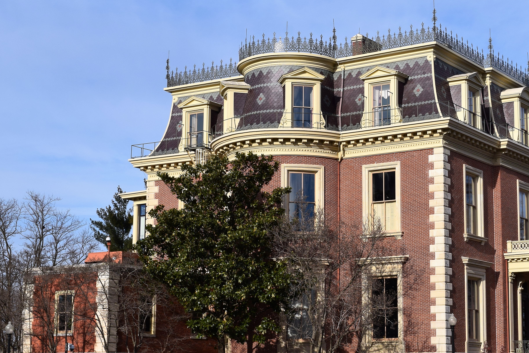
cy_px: 196
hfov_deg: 26.2
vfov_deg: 17.7
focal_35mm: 77
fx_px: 1129
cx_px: 369
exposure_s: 1/500
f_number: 11
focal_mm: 31
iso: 250
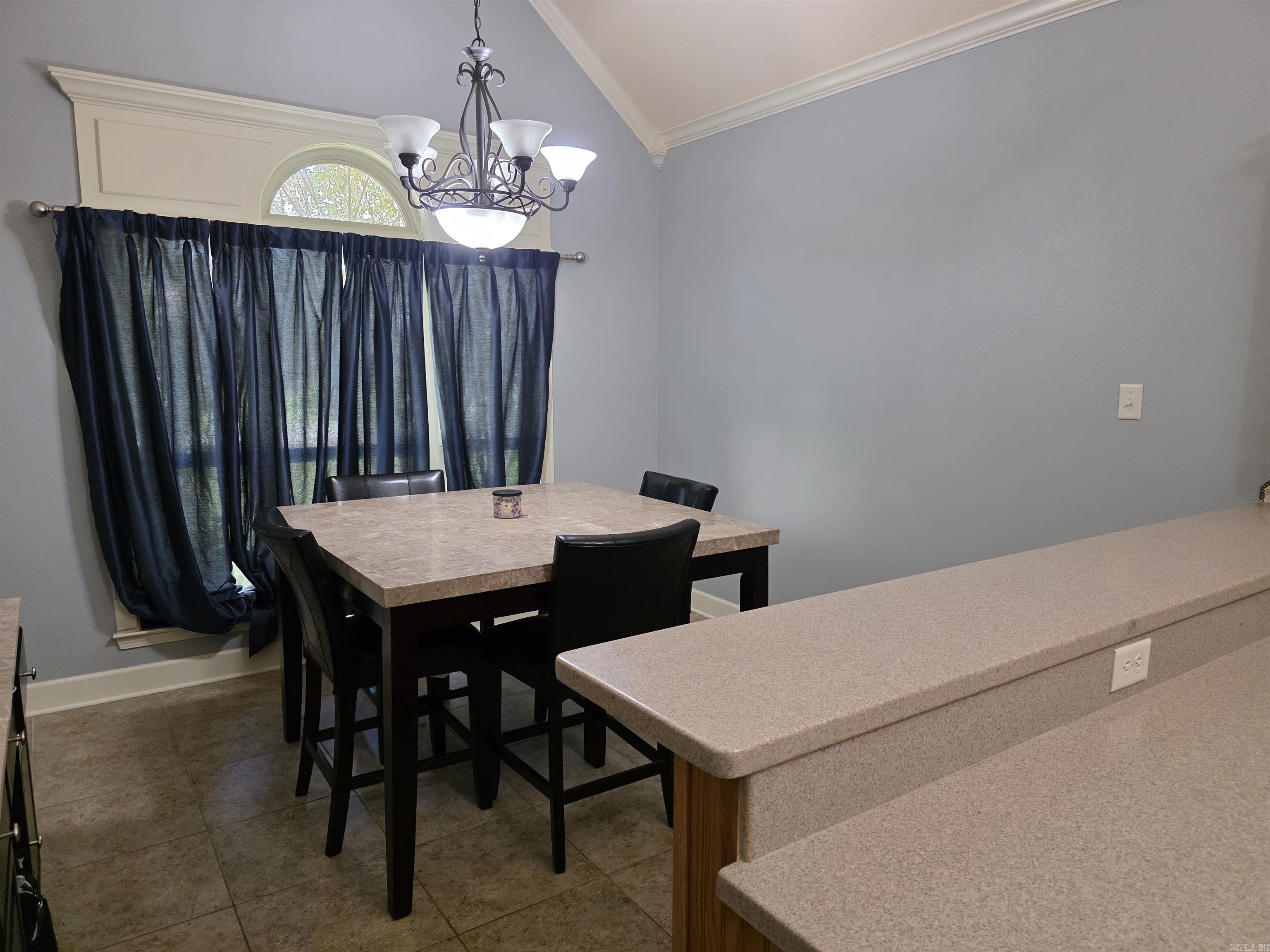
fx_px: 844
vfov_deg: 58.9
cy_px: 476
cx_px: 635
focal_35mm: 23
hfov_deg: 73.9
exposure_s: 1/120
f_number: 1.7
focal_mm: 6.3
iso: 640
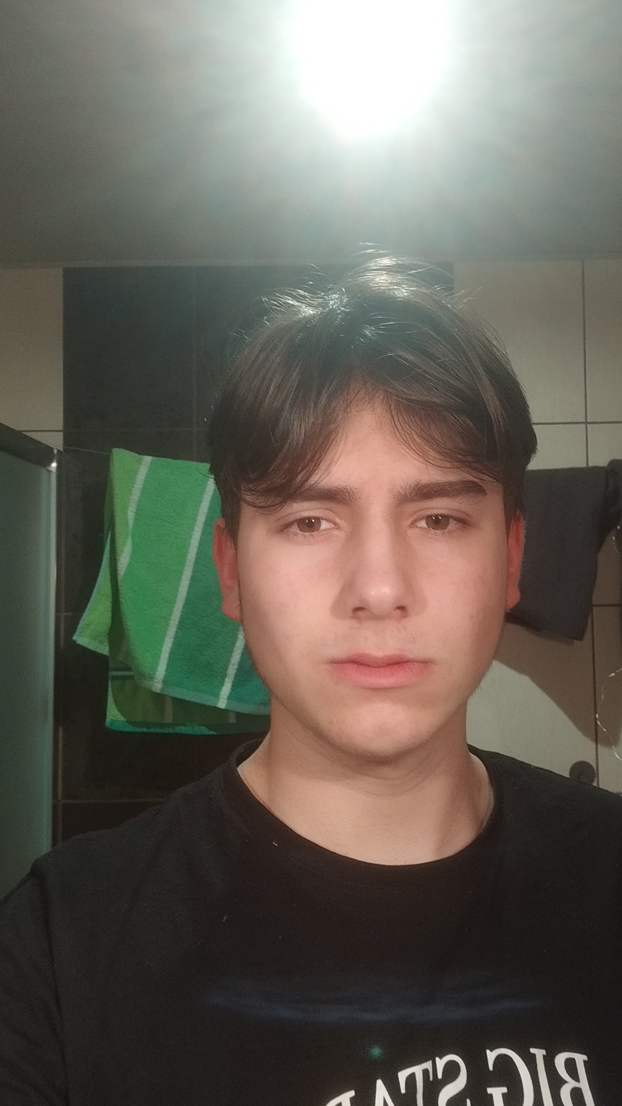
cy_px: 551
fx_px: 645
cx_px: 370
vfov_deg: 81.2
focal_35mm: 22
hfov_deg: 51.2
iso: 140
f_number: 2.45
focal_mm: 3.49
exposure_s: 1/33.3
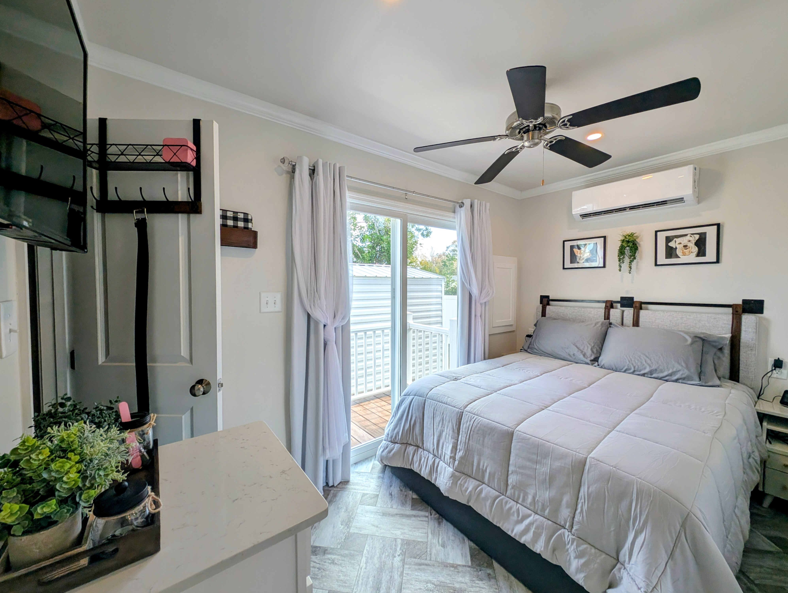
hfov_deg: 110.5
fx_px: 274
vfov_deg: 94.6
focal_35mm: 12
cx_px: 394
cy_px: 296
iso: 39
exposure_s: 1/285
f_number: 1.95
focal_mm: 2.23
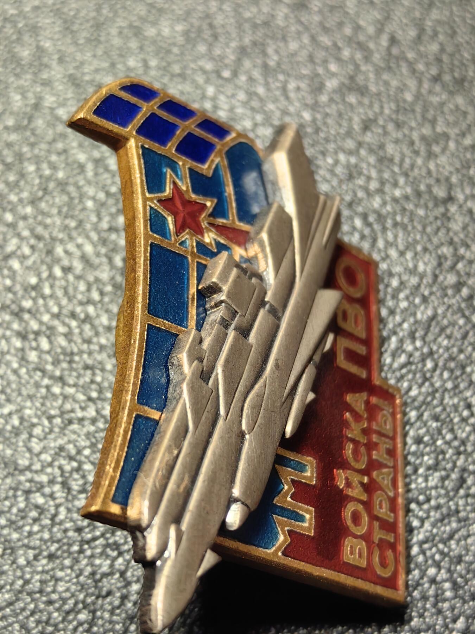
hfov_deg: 22.9
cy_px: 317
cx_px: 238
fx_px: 1171
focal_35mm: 64
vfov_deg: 30.3
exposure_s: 1/85.7
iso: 250
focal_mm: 5.75
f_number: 2
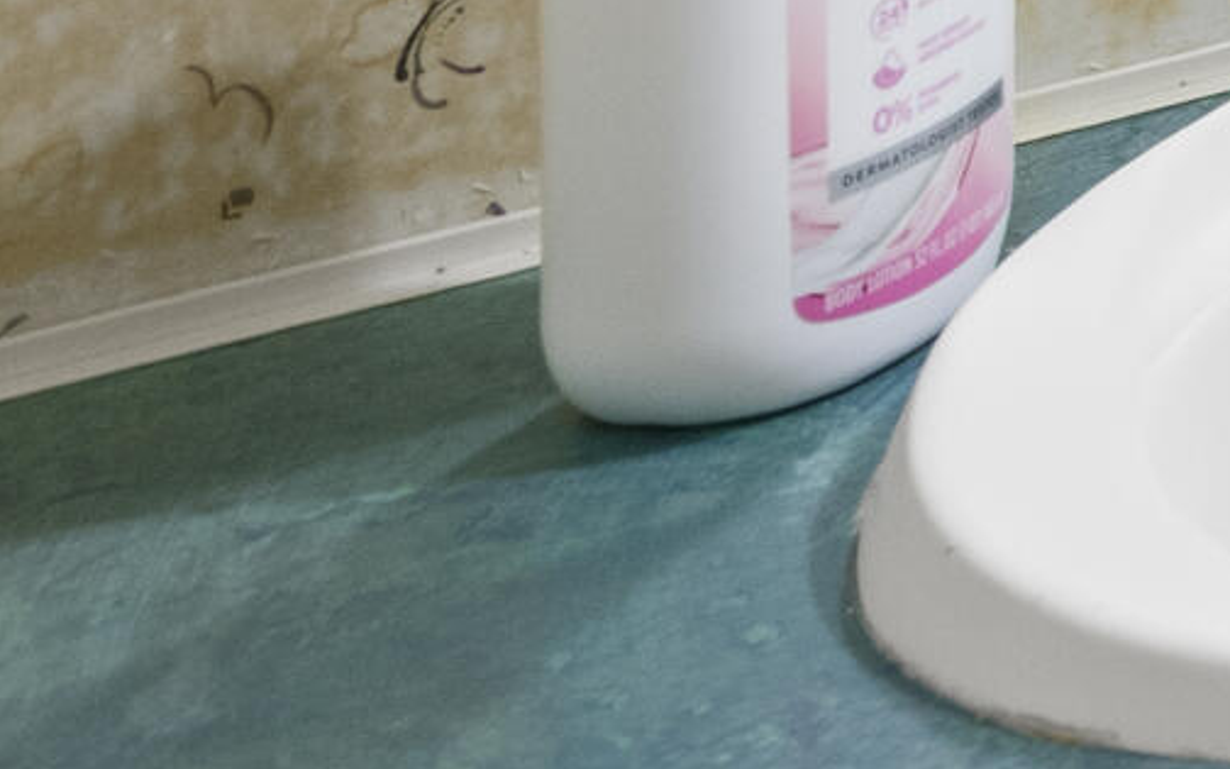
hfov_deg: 12.0
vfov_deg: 10.6
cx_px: 3561
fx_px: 3252
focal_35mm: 97
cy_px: -1313
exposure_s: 1/2.5
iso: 400
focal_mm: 16
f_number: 9
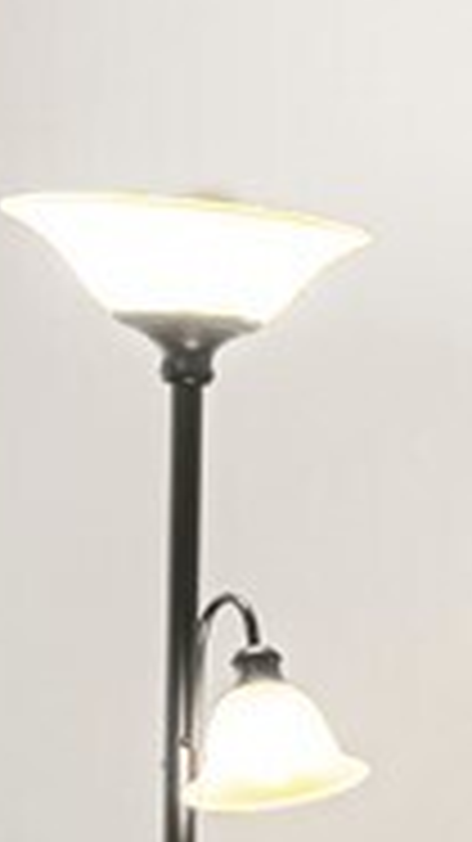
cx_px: 1877
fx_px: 2963
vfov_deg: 16.0
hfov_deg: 7.0
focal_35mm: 133
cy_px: 705
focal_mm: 14
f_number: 8
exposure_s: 1/2.5
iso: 200
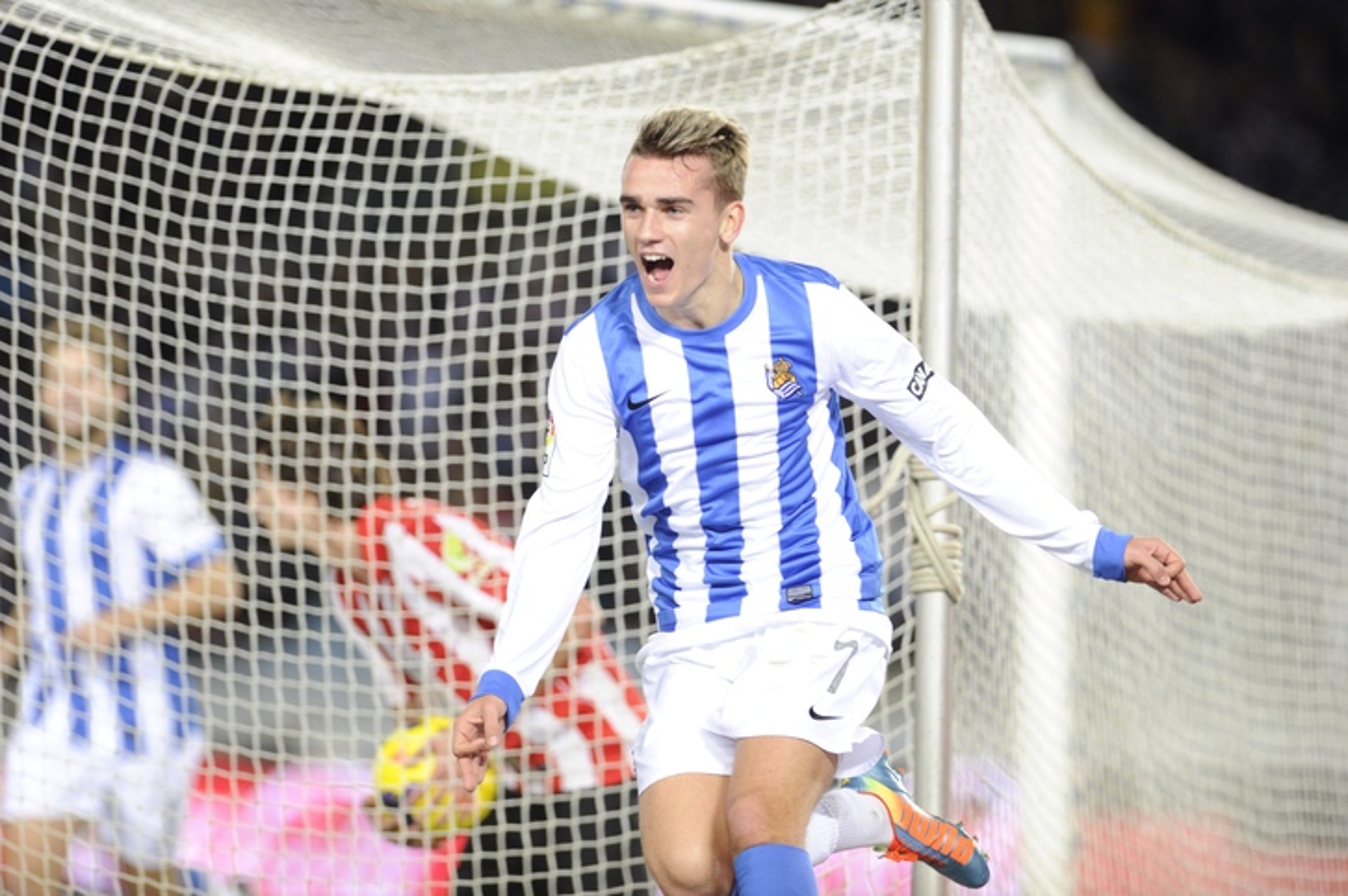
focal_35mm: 300
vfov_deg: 4.6
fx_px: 11225
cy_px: 448
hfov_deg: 6.9
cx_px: 674
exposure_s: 1/800
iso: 3200
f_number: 3.2
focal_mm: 300
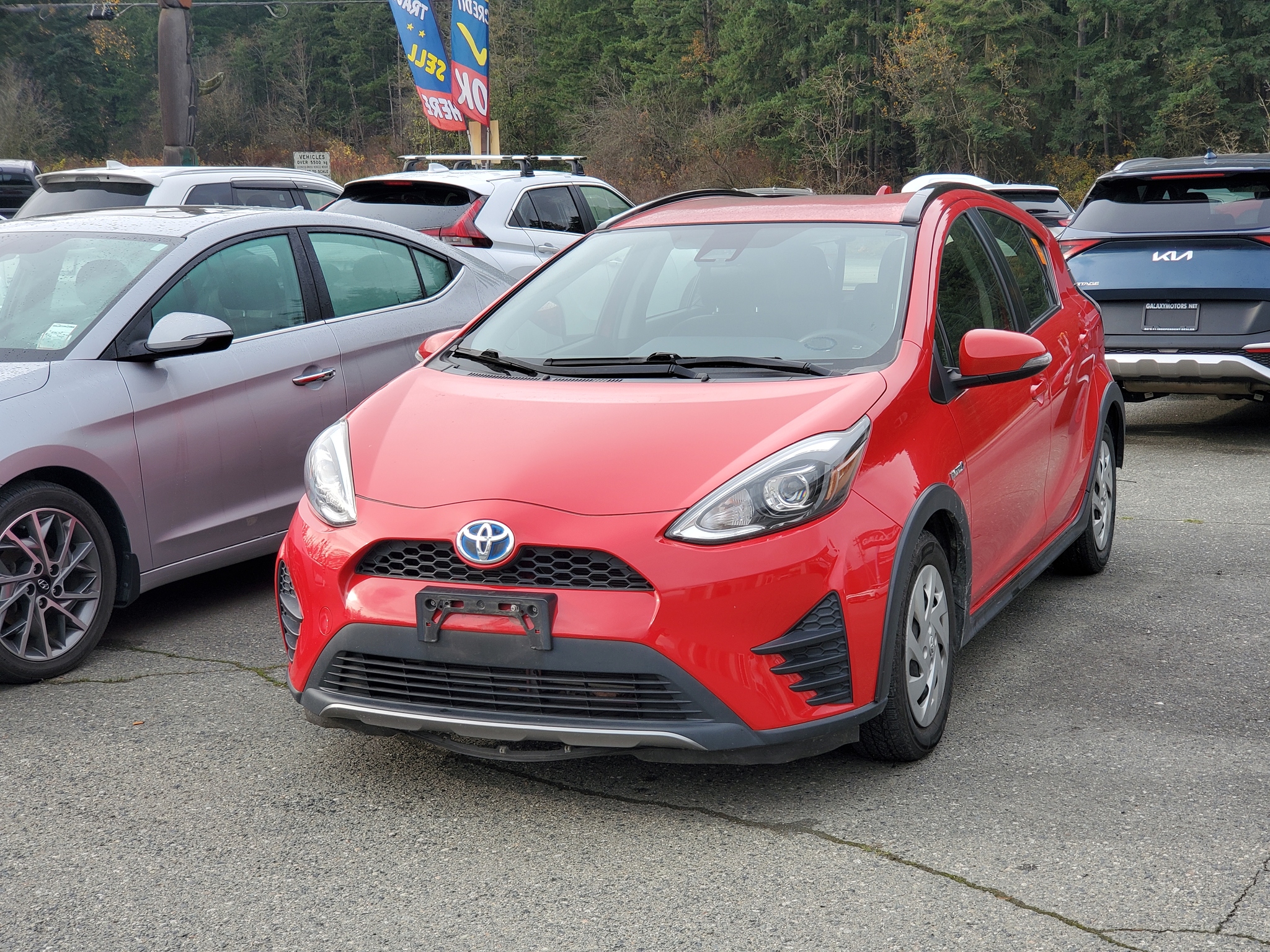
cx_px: 635
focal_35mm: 52
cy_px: 476
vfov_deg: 28.0
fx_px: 1908
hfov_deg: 36.8
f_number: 2.4
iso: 50
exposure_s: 1/186
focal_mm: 6
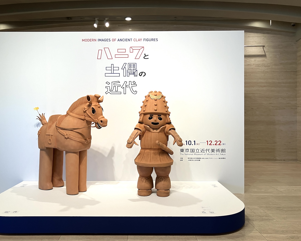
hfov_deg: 58.7
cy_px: 120
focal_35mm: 30
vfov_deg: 48.5
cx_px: 138
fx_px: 267
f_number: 1.8
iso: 50
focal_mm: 3.99
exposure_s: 1/50
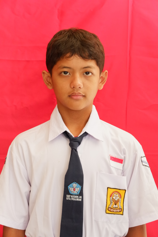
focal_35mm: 75
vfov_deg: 27.0
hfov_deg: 18.2
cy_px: 118
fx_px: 494
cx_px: 79
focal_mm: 50
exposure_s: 1/45
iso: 3200
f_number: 5.6
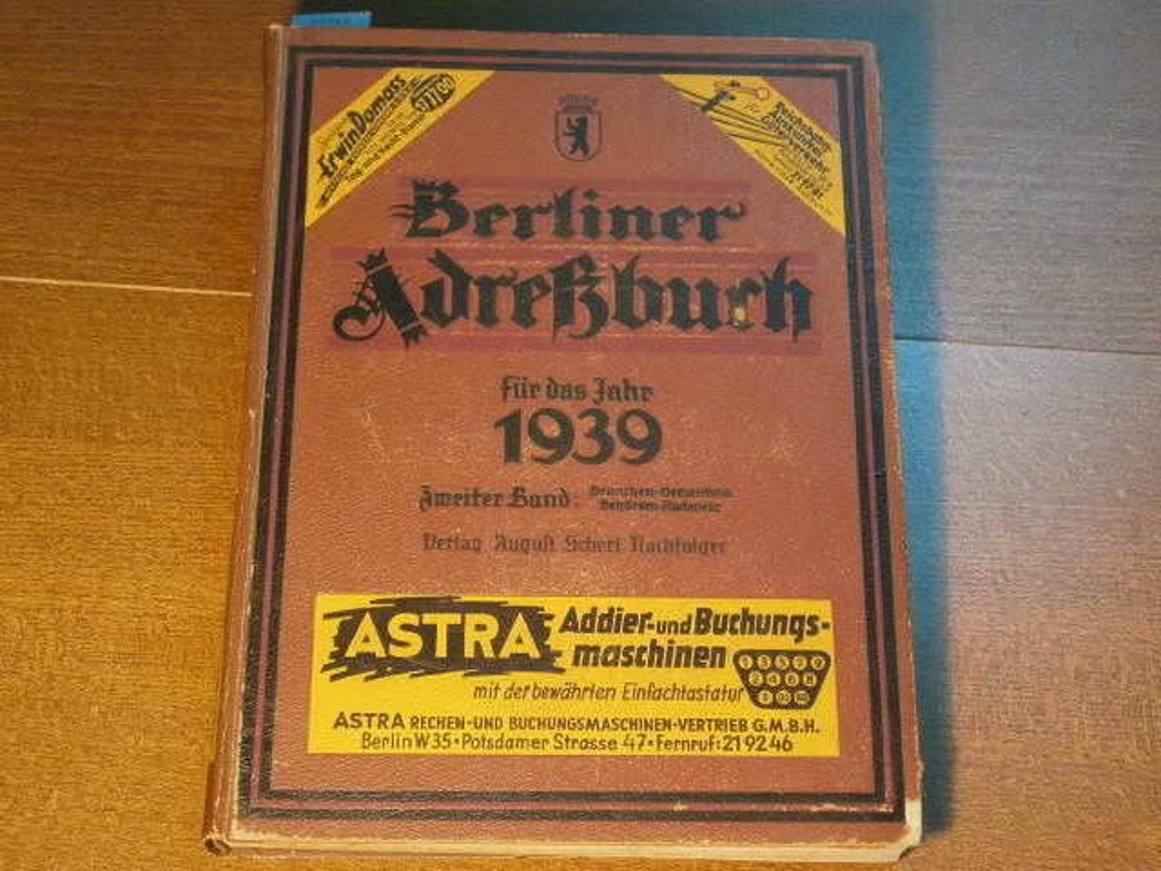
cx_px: 580
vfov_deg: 23.3
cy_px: 436
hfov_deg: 30.7
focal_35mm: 63
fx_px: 2113
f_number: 4.6
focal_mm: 11.1
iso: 125
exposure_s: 1/2
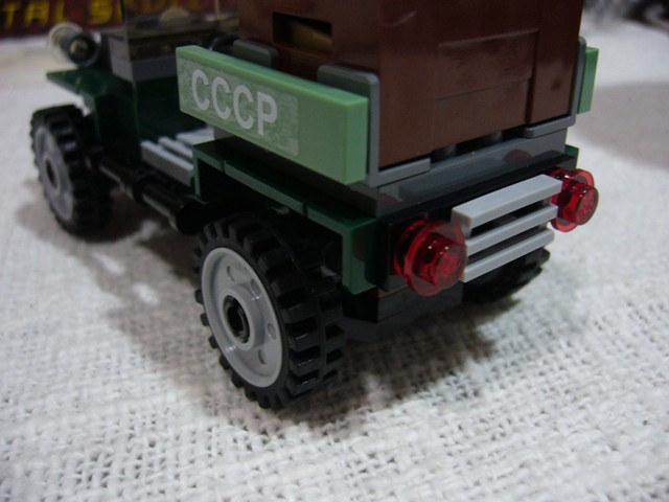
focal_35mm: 35
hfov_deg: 52.6
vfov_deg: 40.7
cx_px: 334
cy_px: 251
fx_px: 676
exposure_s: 1/8
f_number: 2.8
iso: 200
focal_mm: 5.8
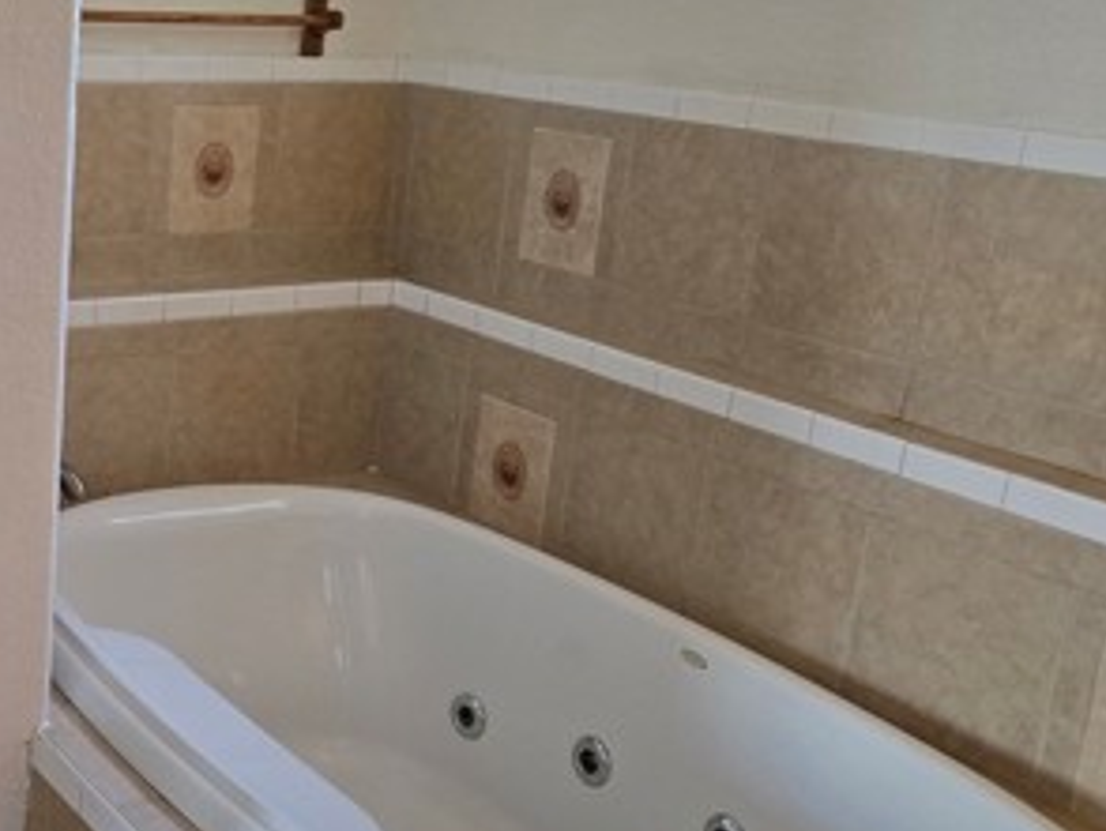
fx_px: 1599
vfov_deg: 29.1
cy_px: 384
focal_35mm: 50
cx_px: 53
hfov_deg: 35.3
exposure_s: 1/120
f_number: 1.8
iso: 200
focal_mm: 5.4
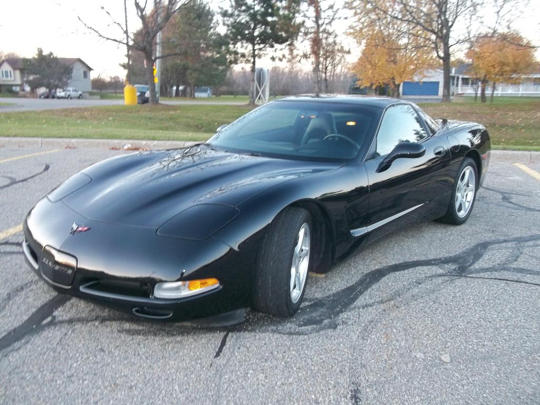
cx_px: 270
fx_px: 499
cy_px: 202
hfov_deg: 56.8
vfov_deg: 44.2
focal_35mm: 32
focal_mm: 5.7
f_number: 2.9
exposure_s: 1/40
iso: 160
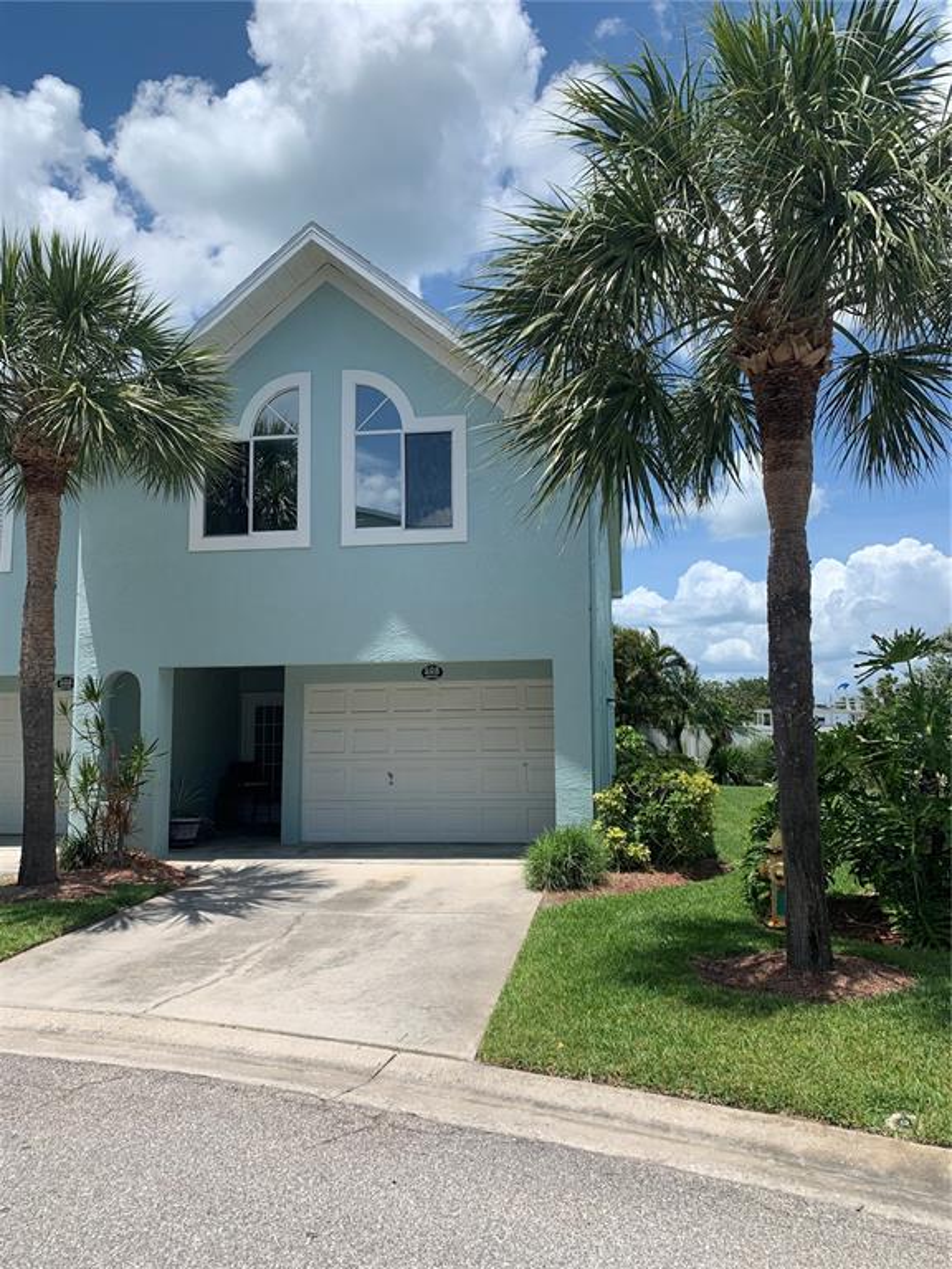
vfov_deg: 67.3
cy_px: 634
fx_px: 953
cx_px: 476
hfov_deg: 53.1
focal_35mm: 26
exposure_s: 1/2994
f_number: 1.8
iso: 25
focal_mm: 4.25
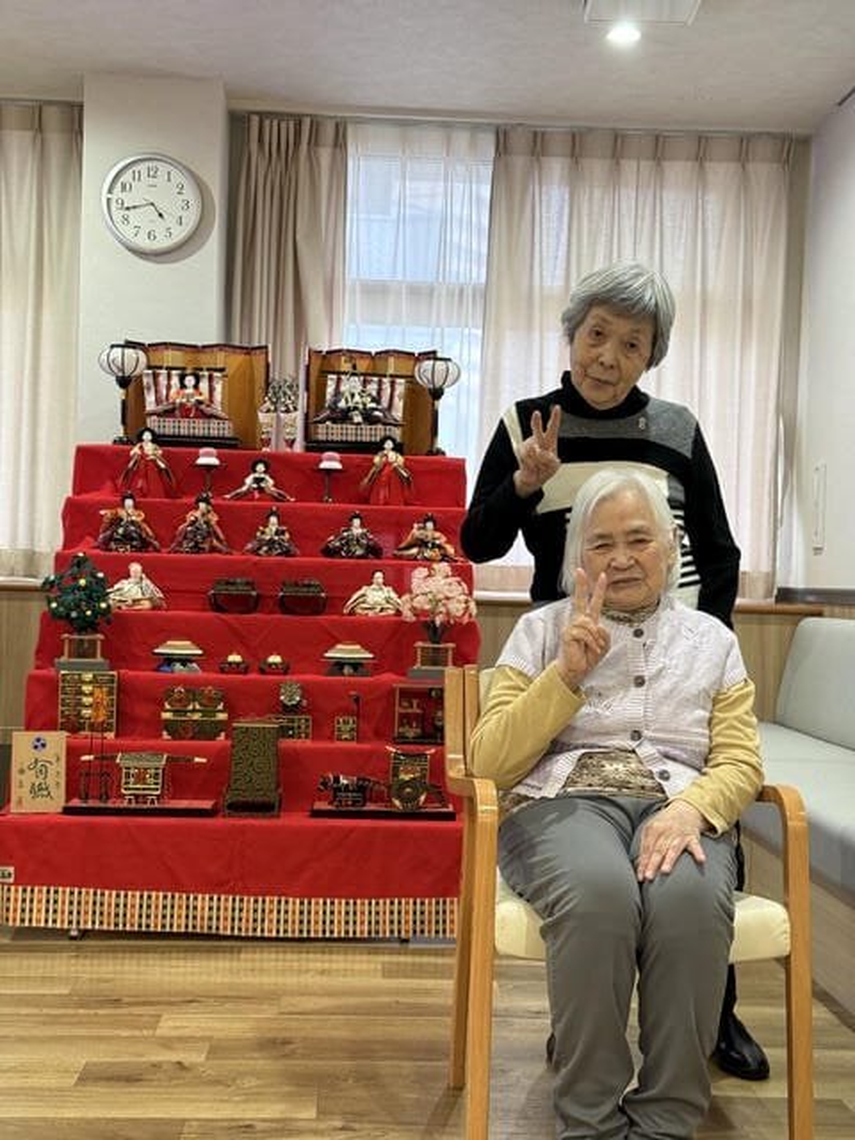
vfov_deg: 39.7
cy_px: 570
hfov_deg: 30.3
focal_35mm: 48
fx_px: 1581
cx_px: 428
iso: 200
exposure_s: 1/60
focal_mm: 6.8
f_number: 1.8
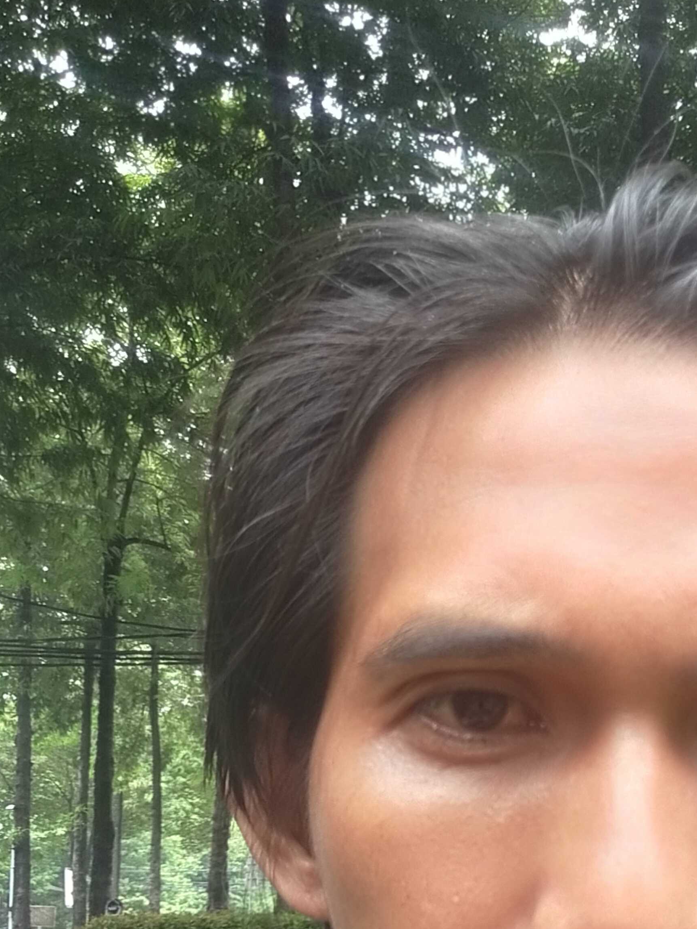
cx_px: 572
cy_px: 829
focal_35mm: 38
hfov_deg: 36.3
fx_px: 1020
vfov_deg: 44.7
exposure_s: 1/103
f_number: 2
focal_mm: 3.41
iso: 100
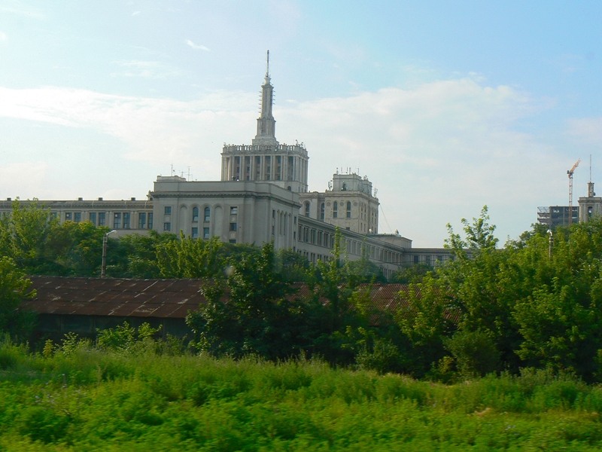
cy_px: 226
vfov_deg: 24.8
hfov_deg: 32.7
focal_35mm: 59
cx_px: 301
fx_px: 1026
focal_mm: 9.9
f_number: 5.6
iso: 80
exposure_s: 1/320
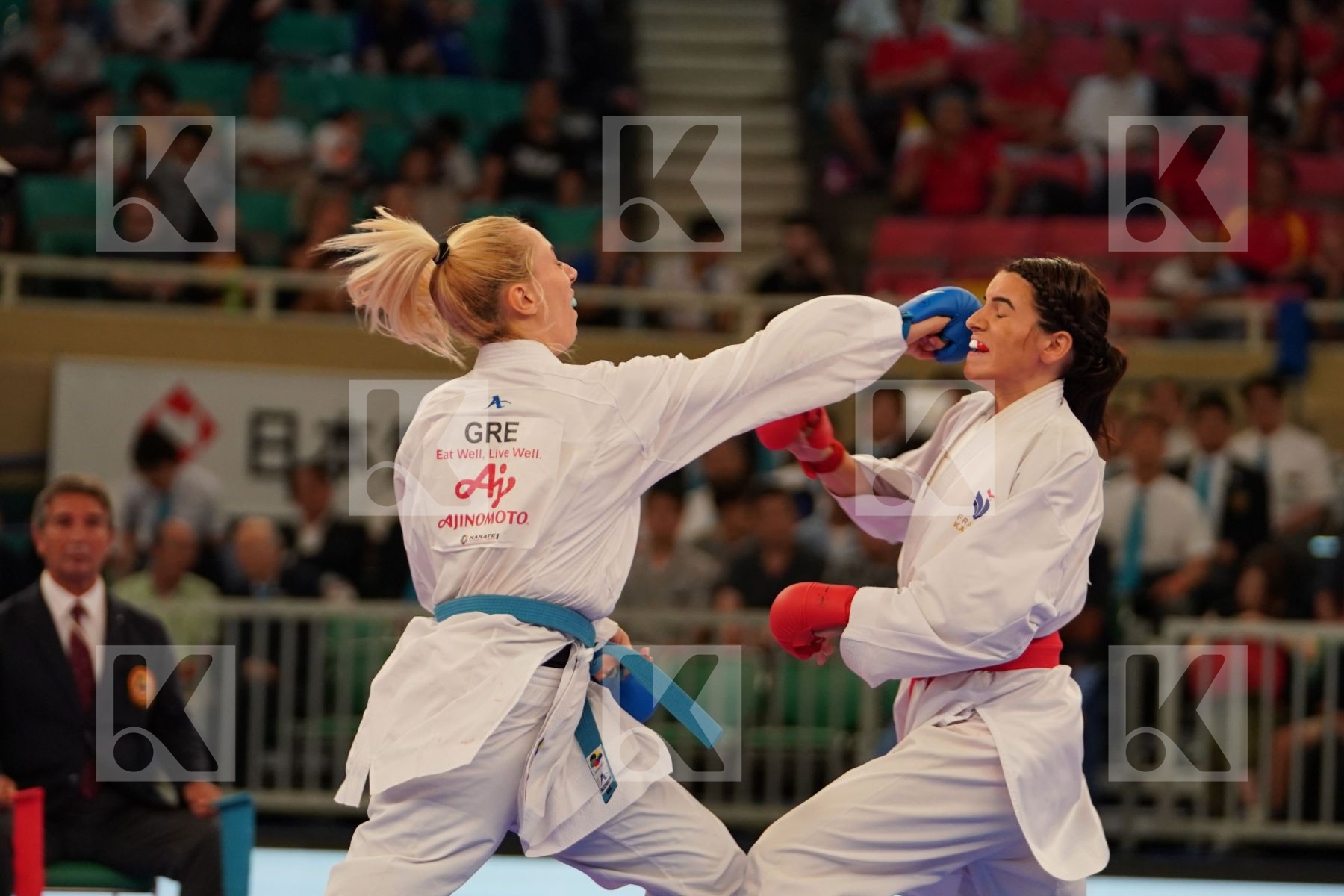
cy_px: 448
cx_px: 672
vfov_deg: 6.2
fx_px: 8213
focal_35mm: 220
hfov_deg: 9.4
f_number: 2.8
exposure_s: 1/1000
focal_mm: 147
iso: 1600
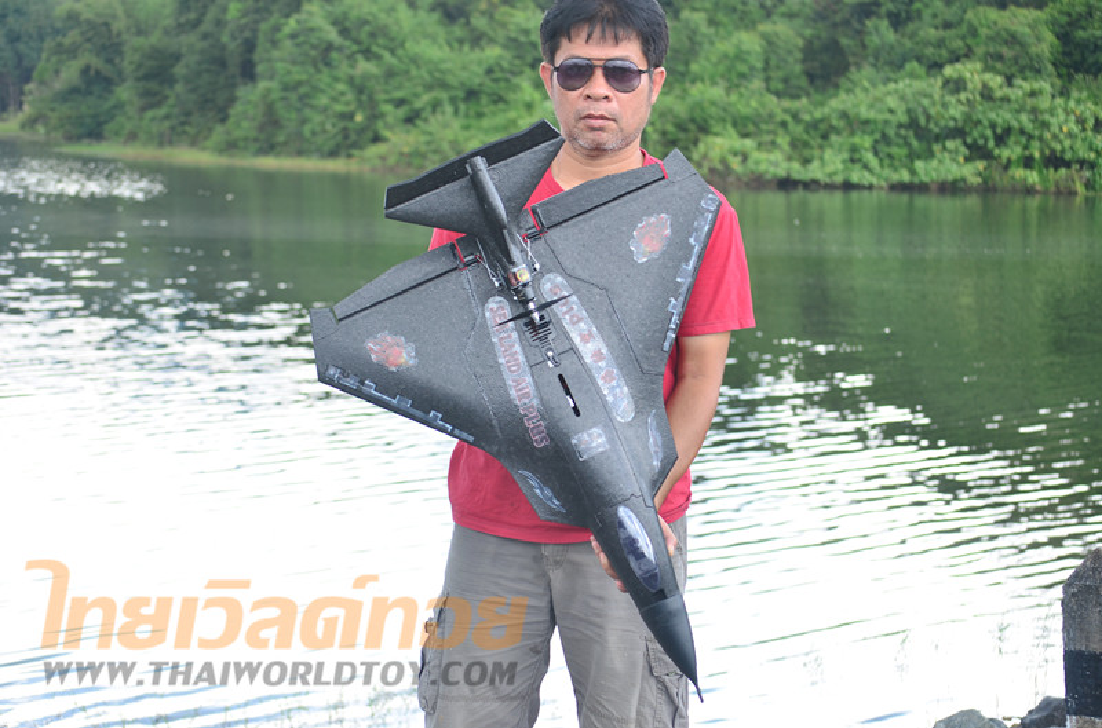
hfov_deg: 24.7
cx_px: 551
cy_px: 364
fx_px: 2519
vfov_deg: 16.5
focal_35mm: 82
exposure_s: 1/80
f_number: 5.6
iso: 125
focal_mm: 55
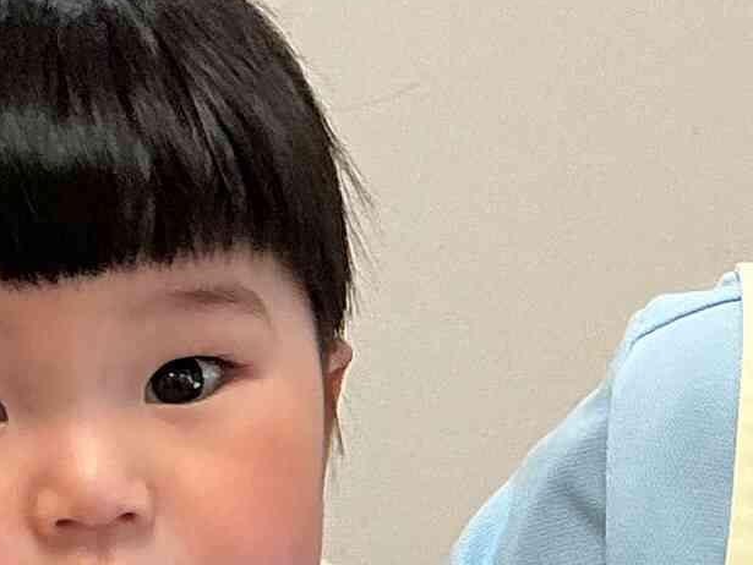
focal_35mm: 190
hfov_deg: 10.3
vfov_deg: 7.8
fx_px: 4135
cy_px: 682
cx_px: 684
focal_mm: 3
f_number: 1.8
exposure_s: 1/120
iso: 40
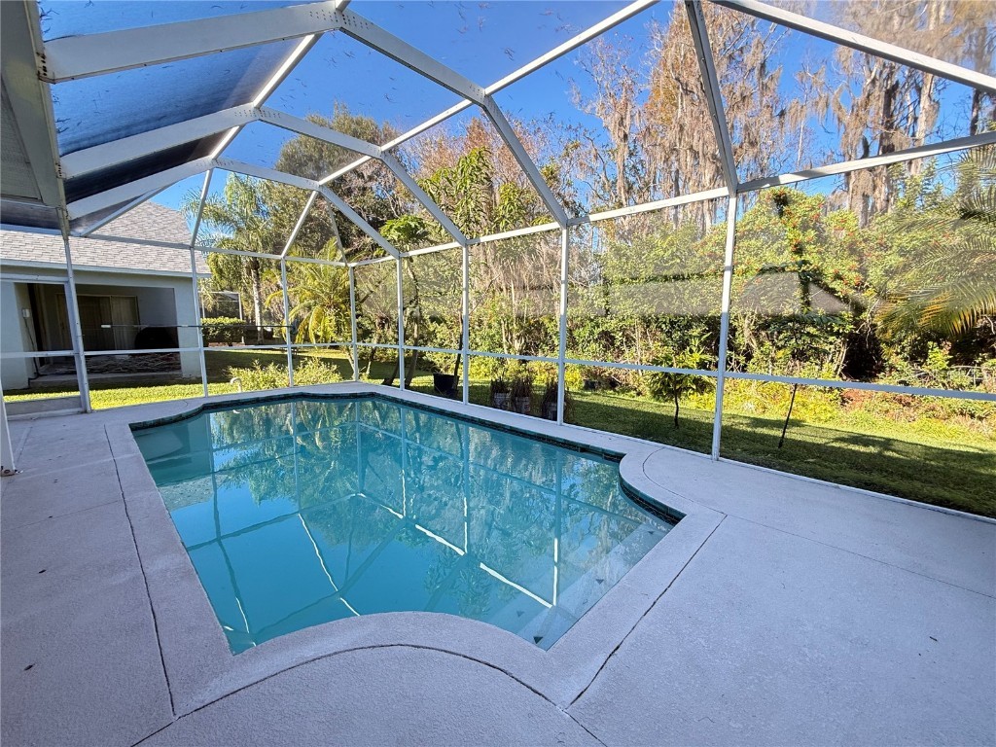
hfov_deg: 102.1
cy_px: 374
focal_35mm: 14
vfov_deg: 85.7
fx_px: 403
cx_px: 498
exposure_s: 1/157
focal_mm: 2.22
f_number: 2.2
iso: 64
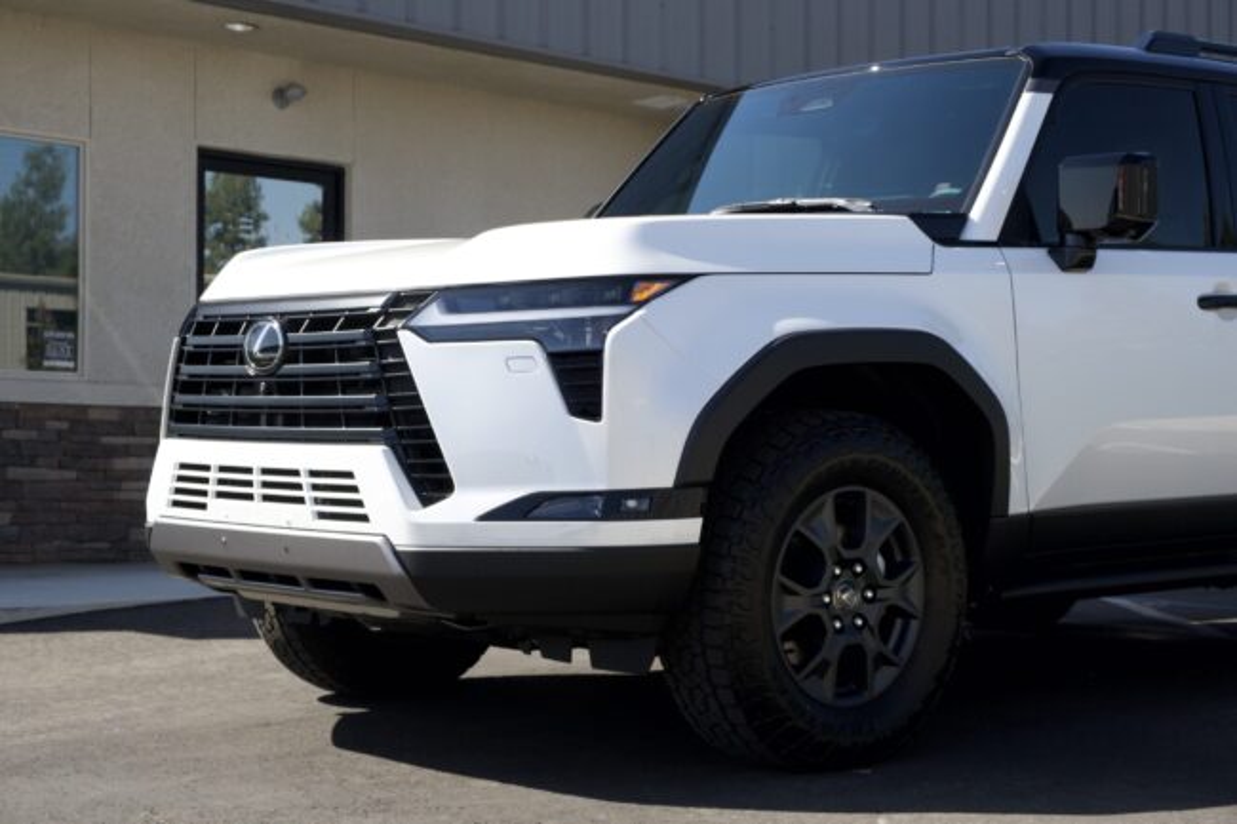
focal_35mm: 61
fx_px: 2095
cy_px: 412
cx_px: 618
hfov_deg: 32.9
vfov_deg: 22.2
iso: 2000
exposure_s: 1/2900
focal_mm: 40.7
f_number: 7.1
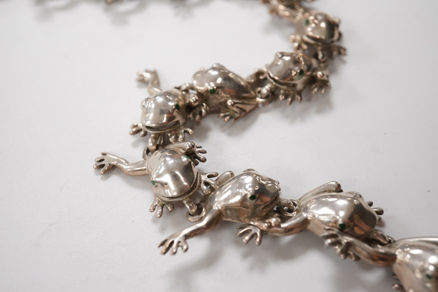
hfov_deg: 43.6
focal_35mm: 45
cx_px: 219
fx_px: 547
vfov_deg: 29.9
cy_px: 146
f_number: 10
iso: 2500
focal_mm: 30
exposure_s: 1/200
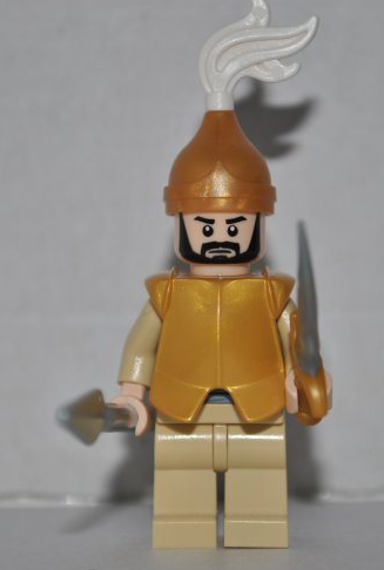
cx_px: 194
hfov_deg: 19.3
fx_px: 1129
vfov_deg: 28.4
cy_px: 286
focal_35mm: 71
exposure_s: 1/125
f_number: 5.3
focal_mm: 46
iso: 100
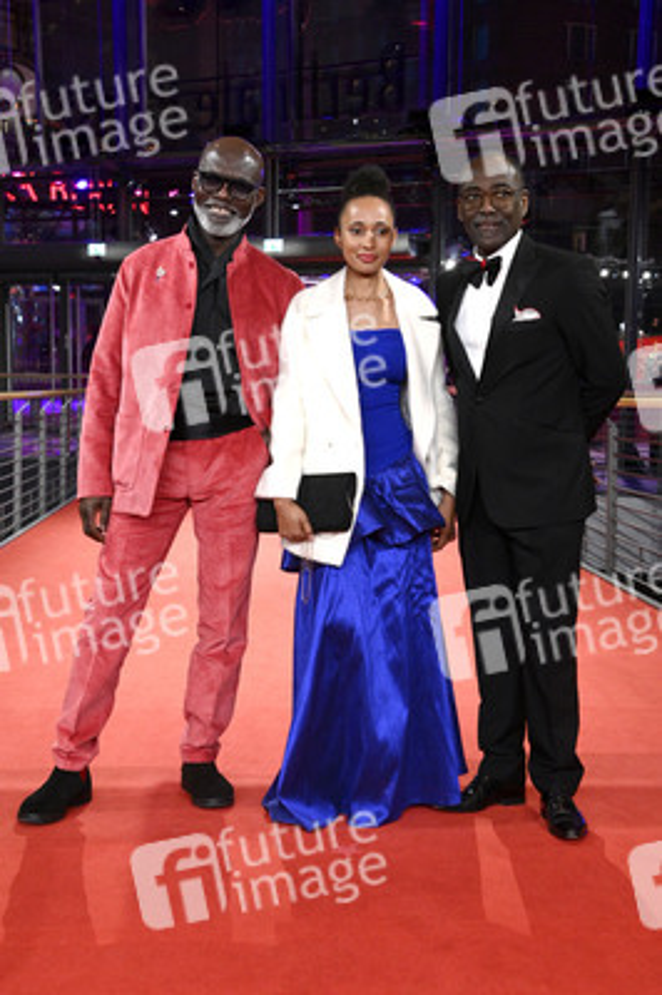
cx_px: 331
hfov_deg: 28.0
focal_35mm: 48
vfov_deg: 41.1
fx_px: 1326
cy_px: 498
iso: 5000
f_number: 5.6
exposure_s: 1/250
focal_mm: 48
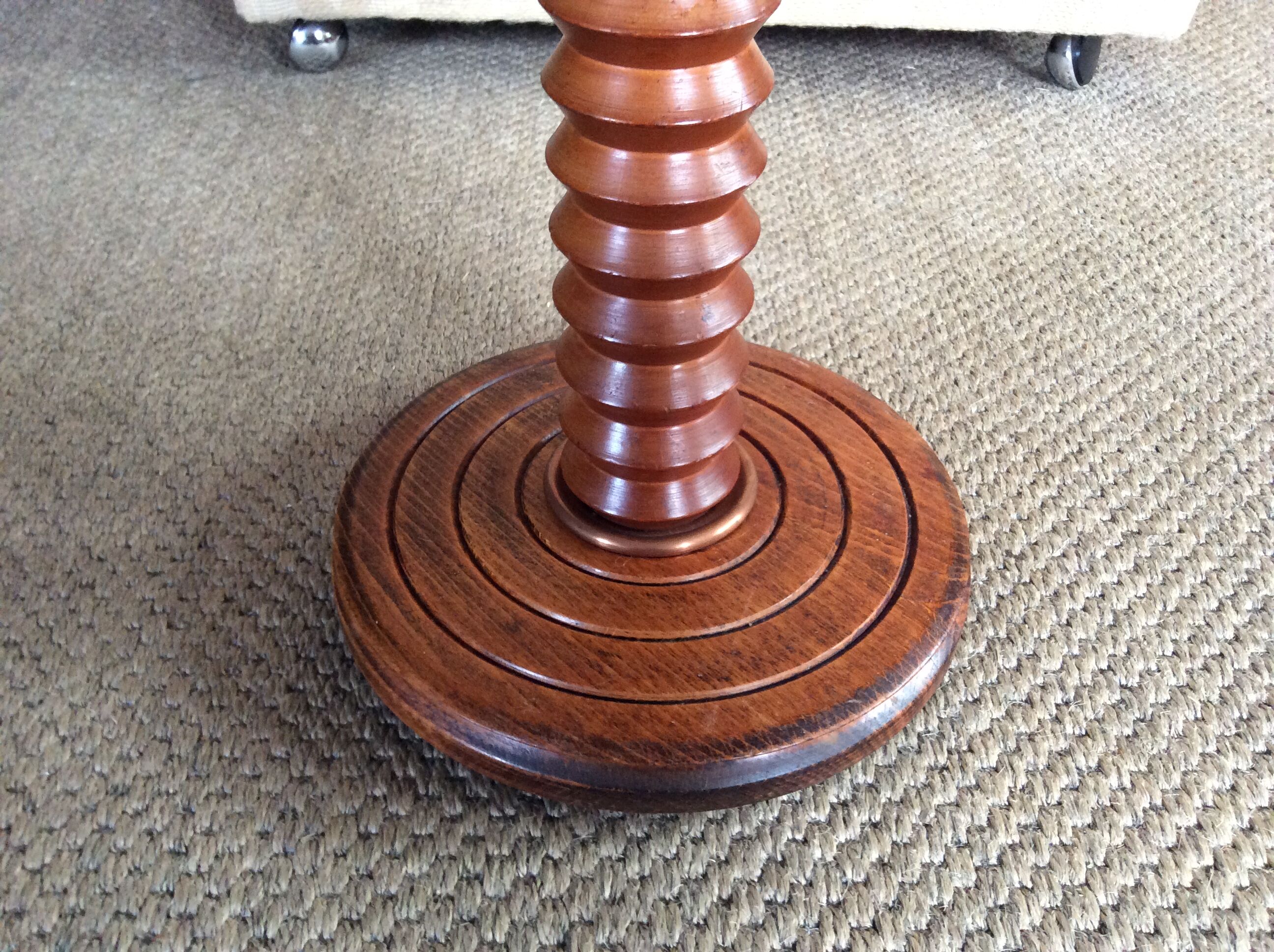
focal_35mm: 32
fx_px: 1176
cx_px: 637
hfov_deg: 56.9
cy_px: 476
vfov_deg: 44.1
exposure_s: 1/25
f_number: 2.4
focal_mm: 3.3
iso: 160
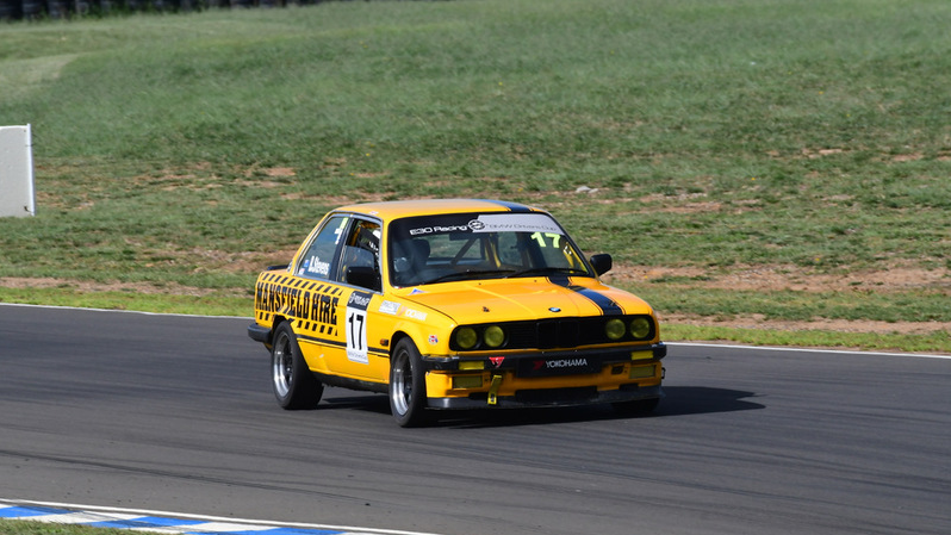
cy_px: 232
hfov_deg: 3.3
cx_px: 476
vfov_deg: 1.8
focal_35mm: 662
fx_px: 16695
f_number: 13
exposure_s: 1/640
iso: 400
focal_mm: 420
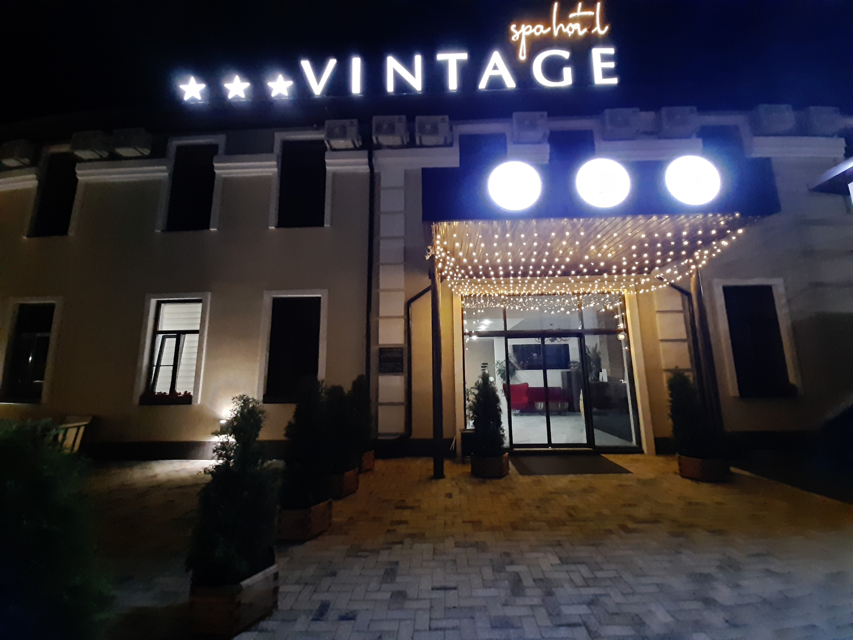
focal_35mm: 13
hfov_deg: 106.2
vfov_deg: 89.9
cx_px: 426
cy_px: 320
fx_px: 320
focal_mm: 1.42
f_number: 2.2
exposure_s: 1/10
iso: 800
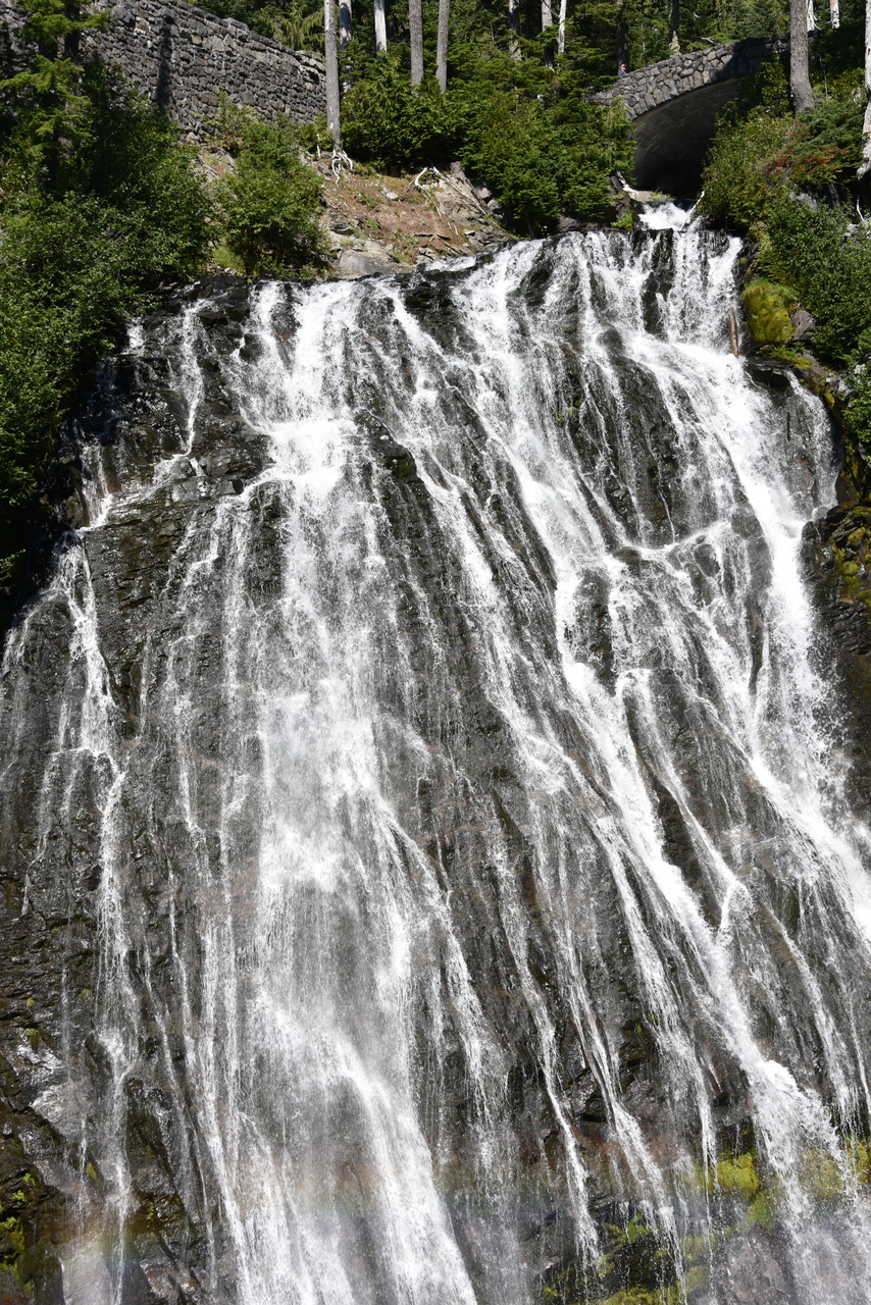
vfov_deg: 34.5
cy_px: 652
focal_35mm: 58
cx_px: 436
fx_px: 2104
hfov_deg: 23.4
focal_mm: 58
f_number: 8
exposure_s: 1/250
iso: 100
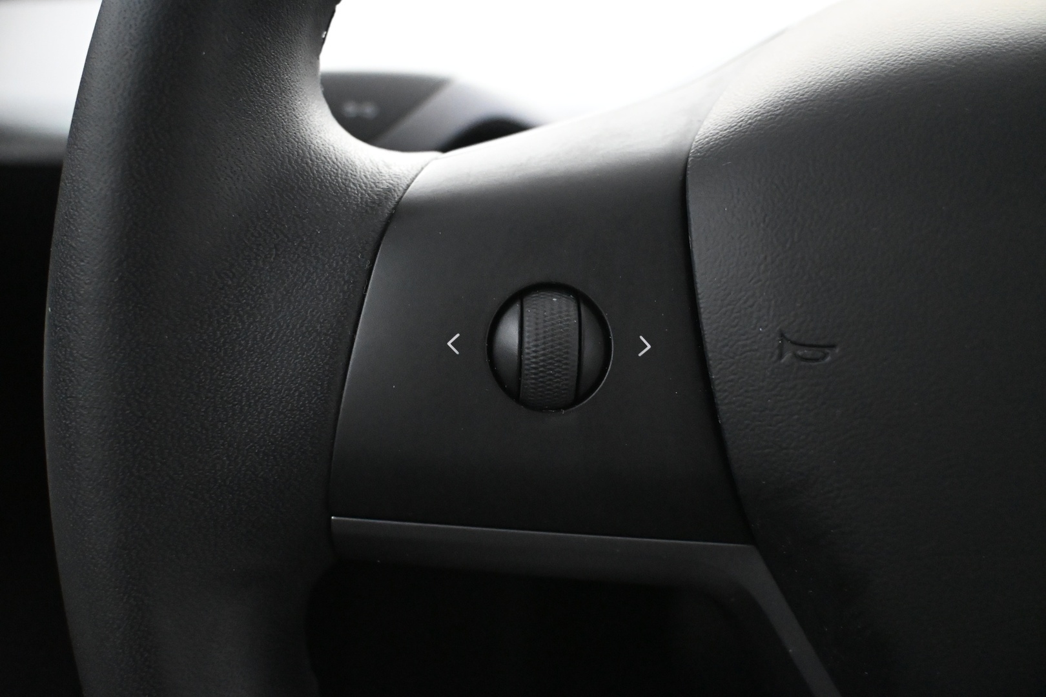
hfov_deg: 43.0
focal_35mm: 46
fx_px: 1329
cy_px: 348
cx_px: 523
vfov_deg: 29.4
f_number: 4.8
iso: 8000
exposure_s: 1/50
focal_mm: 30.5
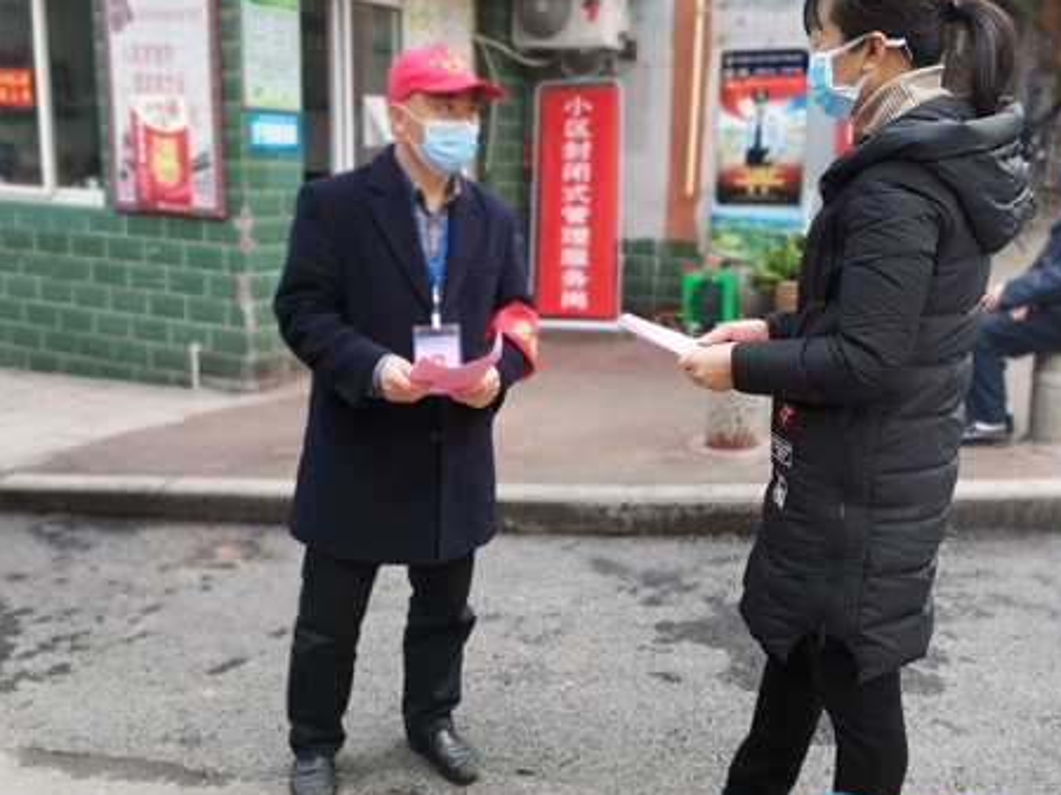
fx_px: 1133
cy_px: 408
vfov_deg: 38.6
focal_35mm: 37
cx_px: 561
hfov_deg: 50.1
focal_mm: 5.5
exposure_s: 1/205
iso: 50
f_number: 4
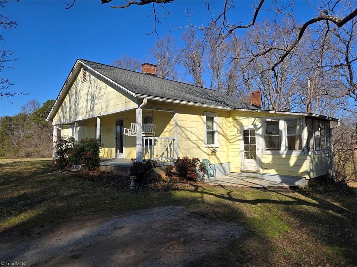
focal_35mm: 23
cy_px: 134
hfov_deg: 73.9
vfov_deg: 58.9
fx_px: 237
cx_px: 178
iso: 25
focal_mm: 5.4
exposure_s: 1/1641
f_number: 1.8
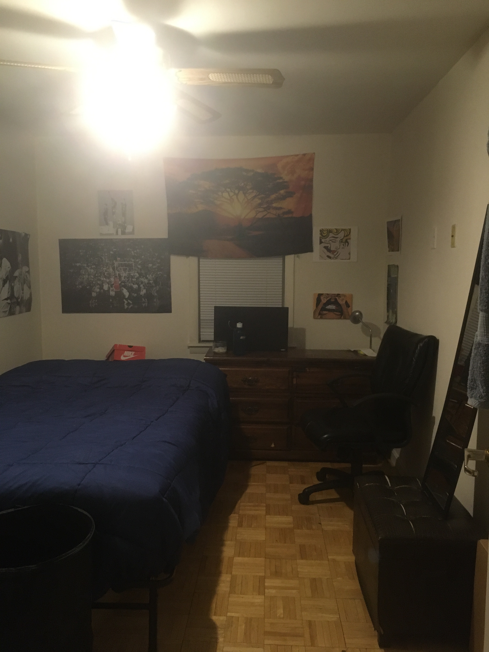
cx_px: 244
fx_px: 546
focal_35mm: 29
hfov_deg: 48.2
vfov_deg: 61.7
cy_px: 326
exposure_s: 1/15
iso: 200
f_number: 2.2
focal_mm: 4.15
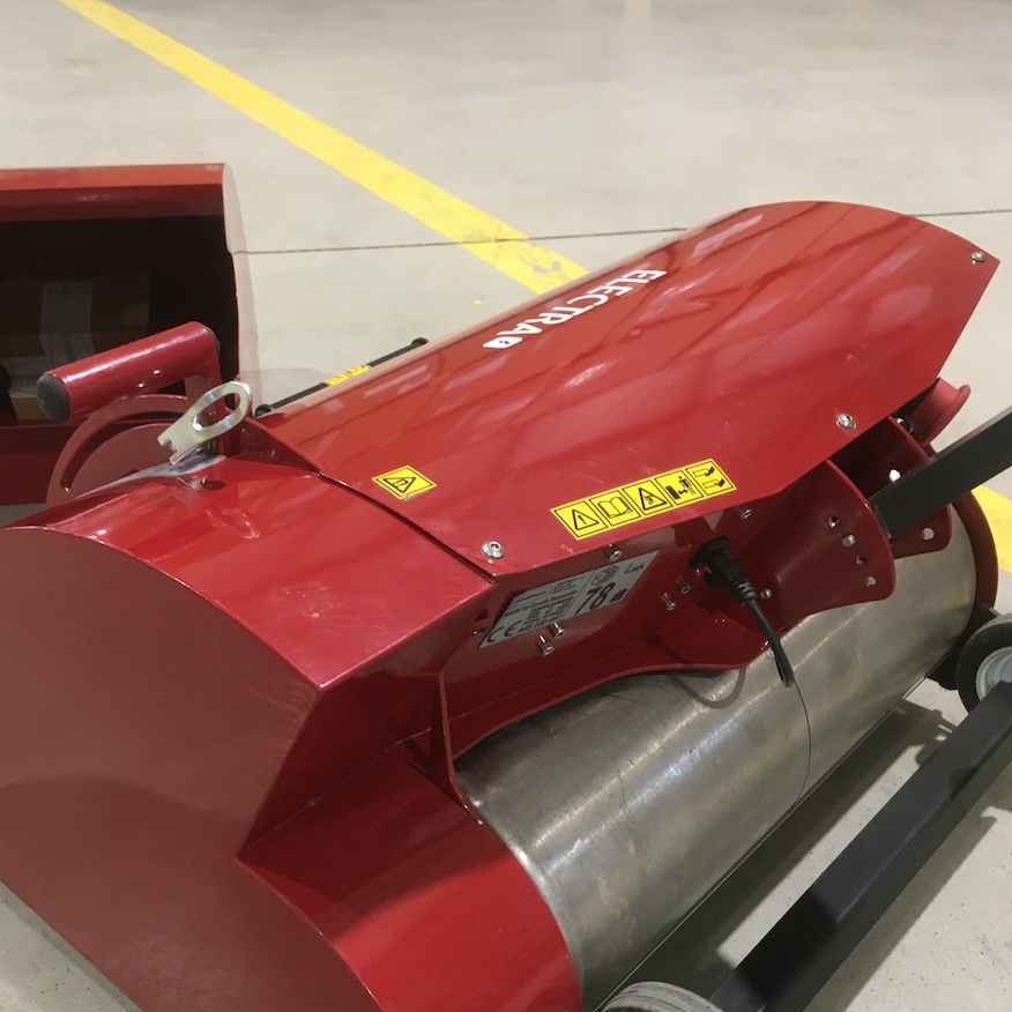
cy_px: 713
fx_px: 1290
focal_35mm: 39
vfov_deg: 42.0
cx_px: 467
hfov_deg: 42.8
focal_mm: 4.15
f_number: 2.2
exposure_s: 1/33
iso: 100
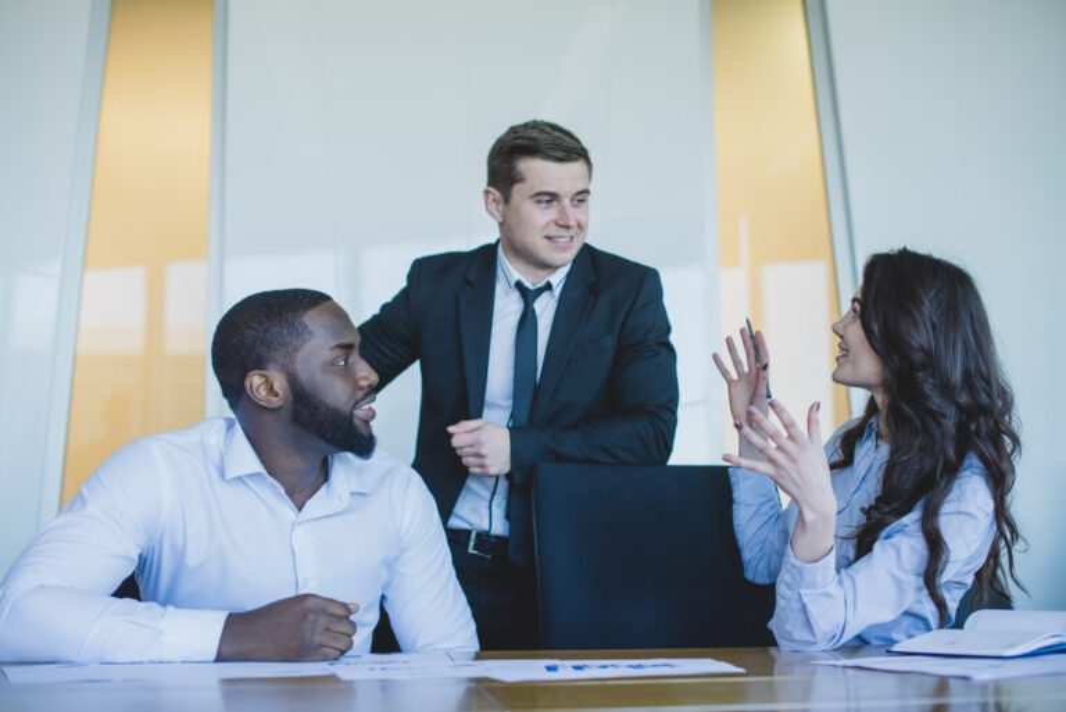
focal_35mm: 50
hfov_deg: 39.6
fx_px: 1481
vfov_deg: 27.0
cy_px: 356
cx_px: 533
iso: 320
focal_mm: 50
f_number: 2.8
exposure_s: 1/125
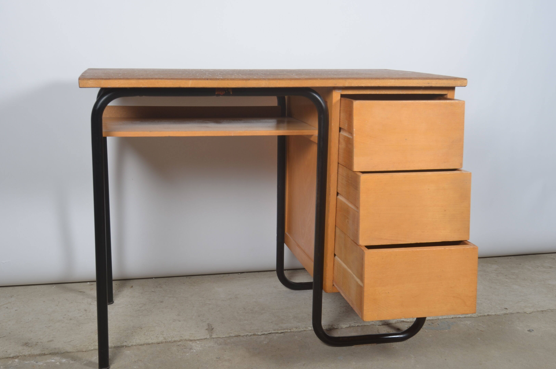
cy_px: 191
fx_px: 632
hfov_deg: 47.5
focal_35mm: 41
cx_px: 261
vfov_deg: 32.5
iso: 100
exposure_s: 1/125
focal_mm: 24
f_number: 11
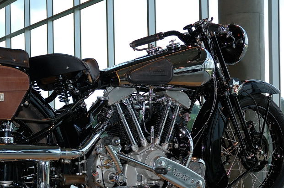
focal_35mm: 62
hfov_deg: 32.0
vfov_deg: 21.8
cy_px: 130
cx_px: 77
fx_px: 487
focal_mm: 25
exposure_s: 1/125
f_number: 4
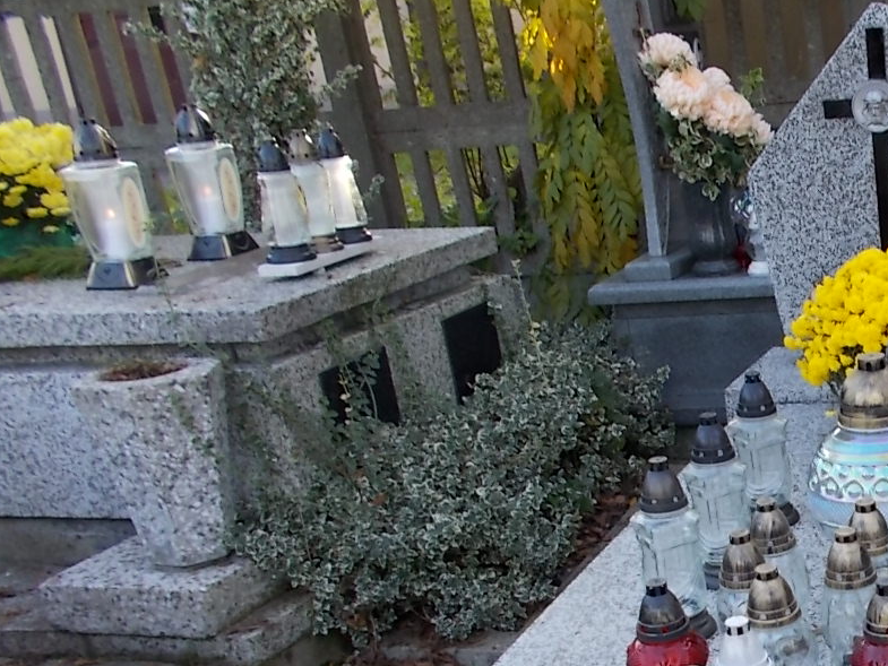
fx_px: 1360
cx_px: 895
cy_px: 539
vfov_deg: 27.0
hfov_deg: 33.1
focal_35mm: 53
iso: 80
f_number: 3.2
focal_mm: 4.6
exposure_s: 1/80
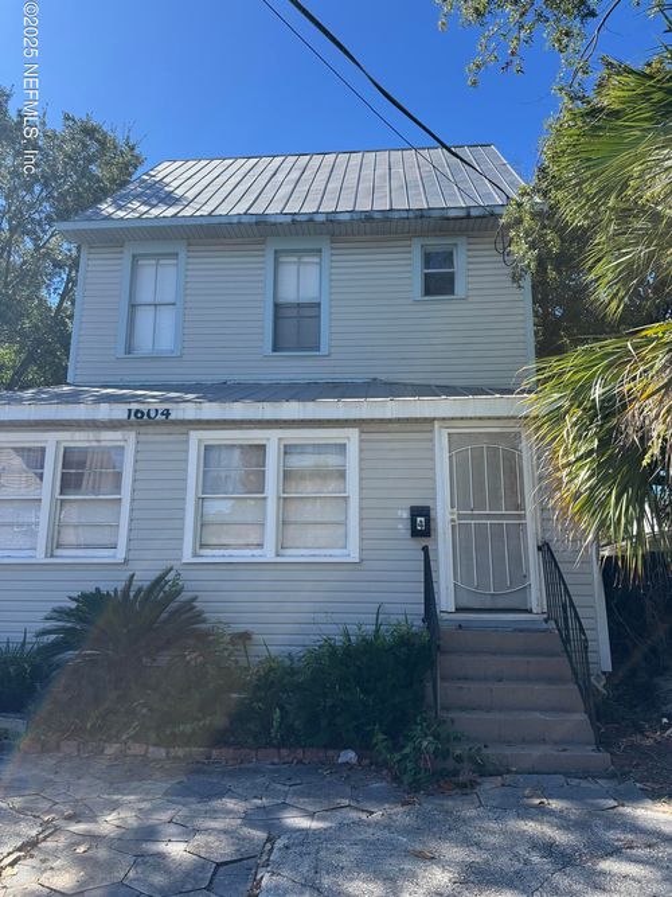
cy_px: 448
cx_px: 336
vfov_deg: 71.6
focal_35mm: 24
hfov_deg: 56.8
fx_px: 621
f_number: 1.78
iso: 80
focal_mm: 6.76
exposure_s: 1/2105
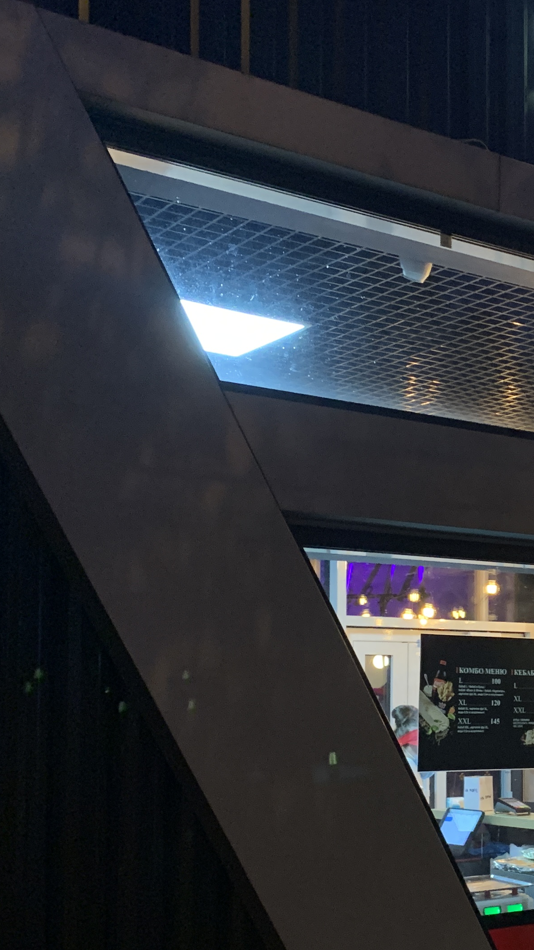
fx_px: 1359
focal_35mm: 54
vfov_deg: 38.1
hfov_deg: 20.9
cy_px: 631
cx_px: 620
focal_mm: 4.25
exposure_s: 1/33
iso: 320
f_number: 1.8
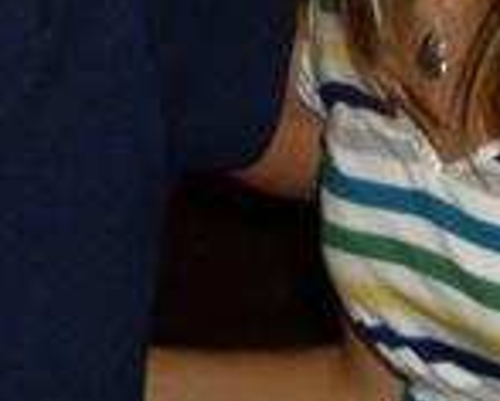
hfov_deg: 9.3
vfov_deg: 7.5
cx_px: -248
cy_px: -187
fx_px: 2993
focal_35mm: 202
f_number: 2.7
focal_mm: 6.2
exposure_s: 1/40
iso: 200
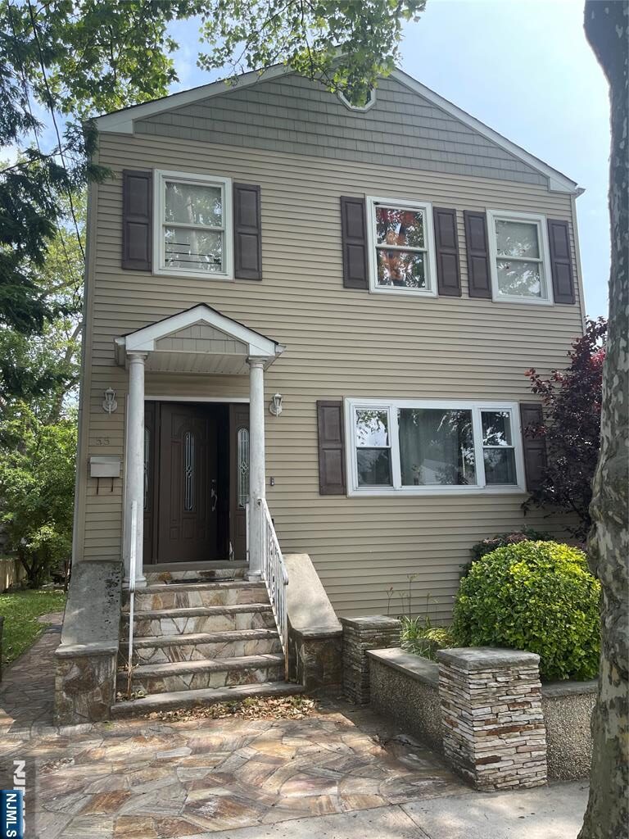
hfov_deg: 53.1
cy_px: 420
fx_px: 630
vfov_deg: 67.3
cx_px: 314
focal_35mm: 26
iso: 32
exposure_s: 1/786
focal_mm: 5.1
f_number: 1.6
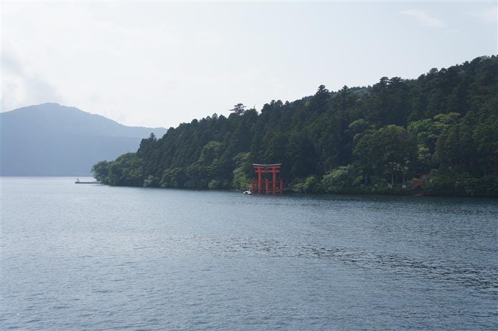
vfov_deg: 23.7
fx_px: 788
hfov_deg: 35.1
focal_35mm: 57
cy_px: 166
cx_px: 249
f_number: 8
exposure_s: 1/640
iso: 200
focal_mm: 38
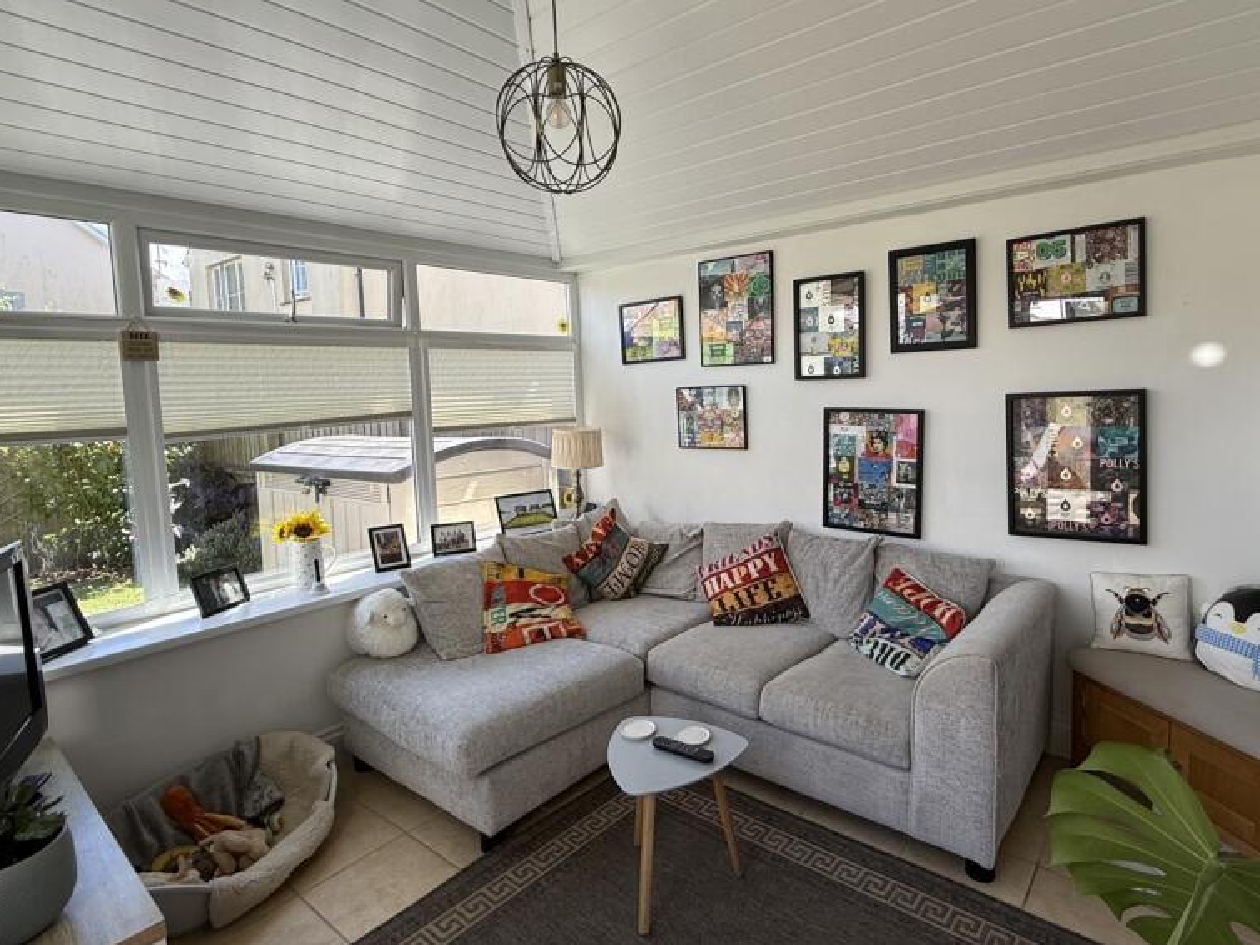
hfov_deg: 84.5
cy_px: 441
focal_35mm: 19
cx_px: 686
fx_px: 691
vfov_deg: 68.6
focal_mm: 2.22
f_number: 2.2
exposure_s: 1/260
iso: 50
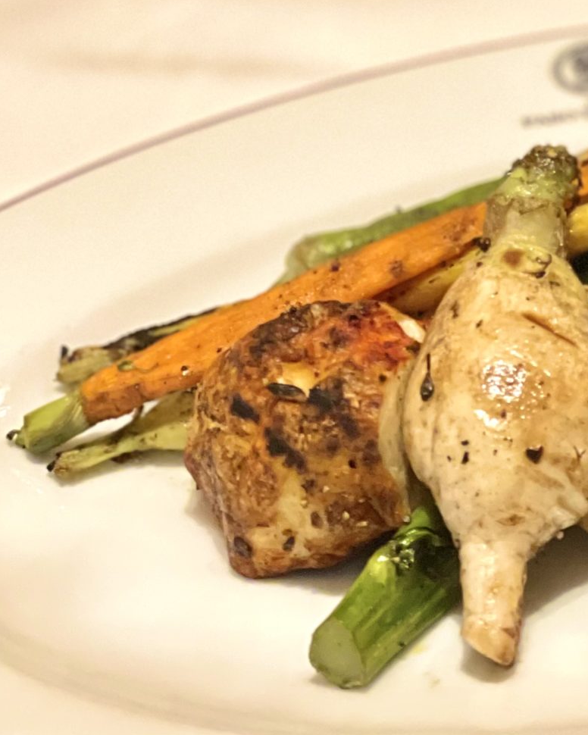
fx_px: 2915
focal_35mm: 134
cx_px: 701
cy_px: -137
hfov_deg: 11.3
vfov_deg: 14.0
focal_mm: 6
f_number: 2
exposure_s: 1/40
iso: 320
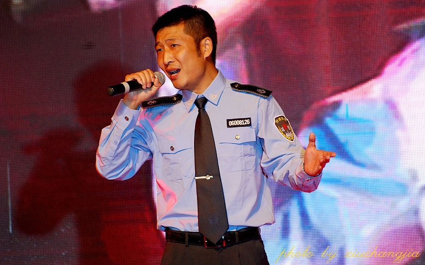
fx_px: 5363
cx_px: 212
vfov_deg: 2.8
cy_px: 123
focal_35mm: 463
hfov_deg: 4.5
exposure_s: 1/125
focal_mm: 300
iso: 800
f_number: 5.6
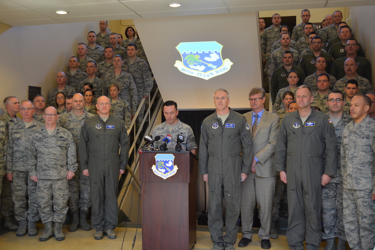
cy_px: 125
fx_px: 437
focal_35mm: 42
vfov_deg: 31.9
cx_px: 188
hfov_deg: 46.4
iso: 560
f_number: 4
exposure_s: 1/60
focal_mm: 28
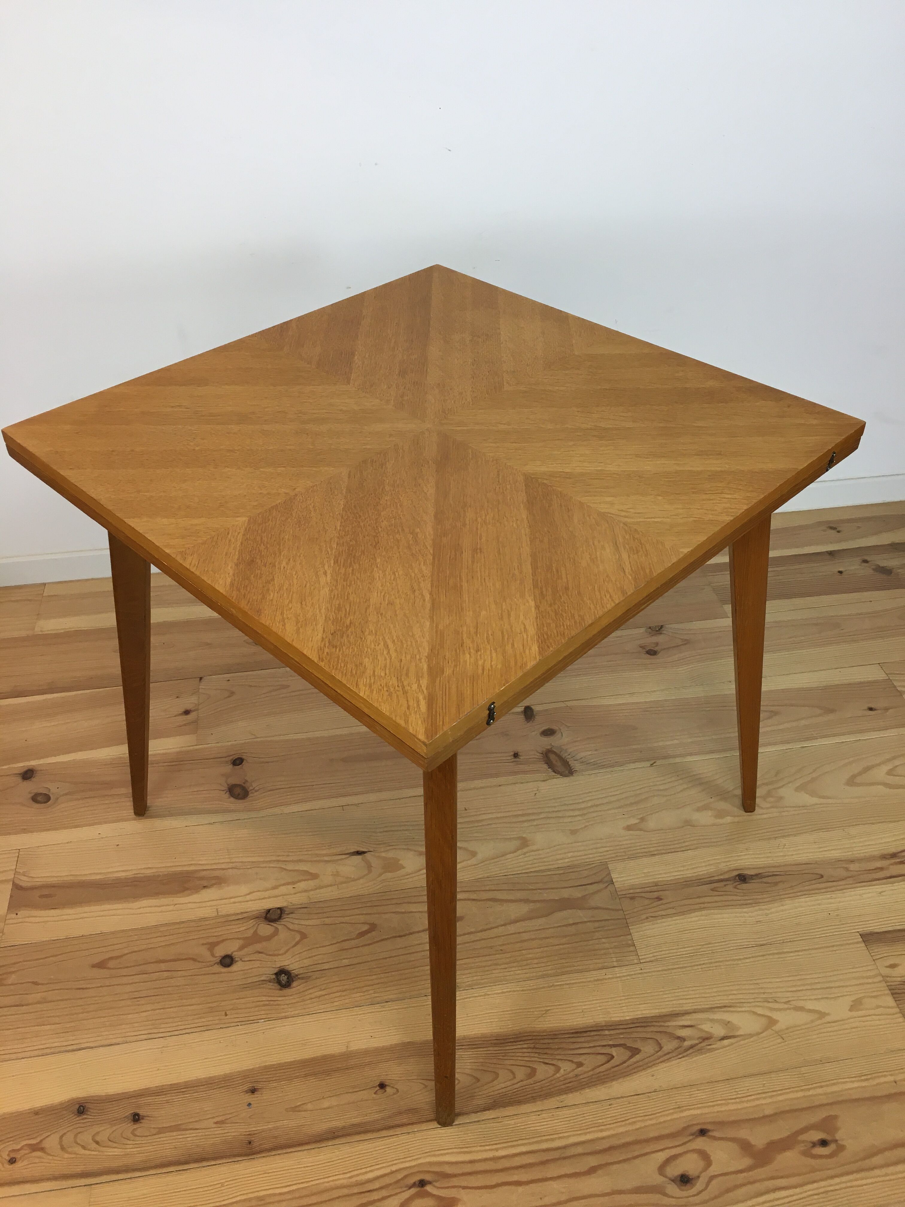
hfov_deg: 48.2
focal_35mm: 29
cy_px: 604
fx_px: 1011
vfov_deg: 61.7
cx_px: 452
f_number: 2.2
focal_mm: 4.15
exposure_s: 1/33
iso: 25
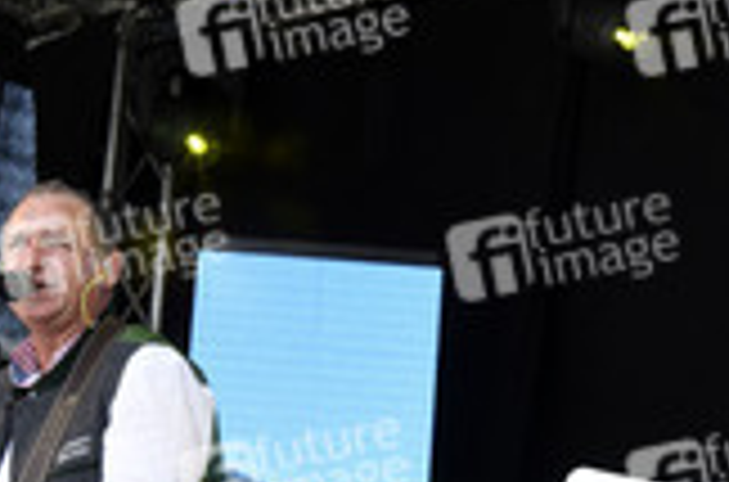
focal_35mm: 134
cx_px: 623
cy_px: 360
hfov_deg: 15.2
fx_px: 2706
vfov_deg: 10.2
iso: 500
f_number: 8
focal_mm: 48
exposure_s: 1/160
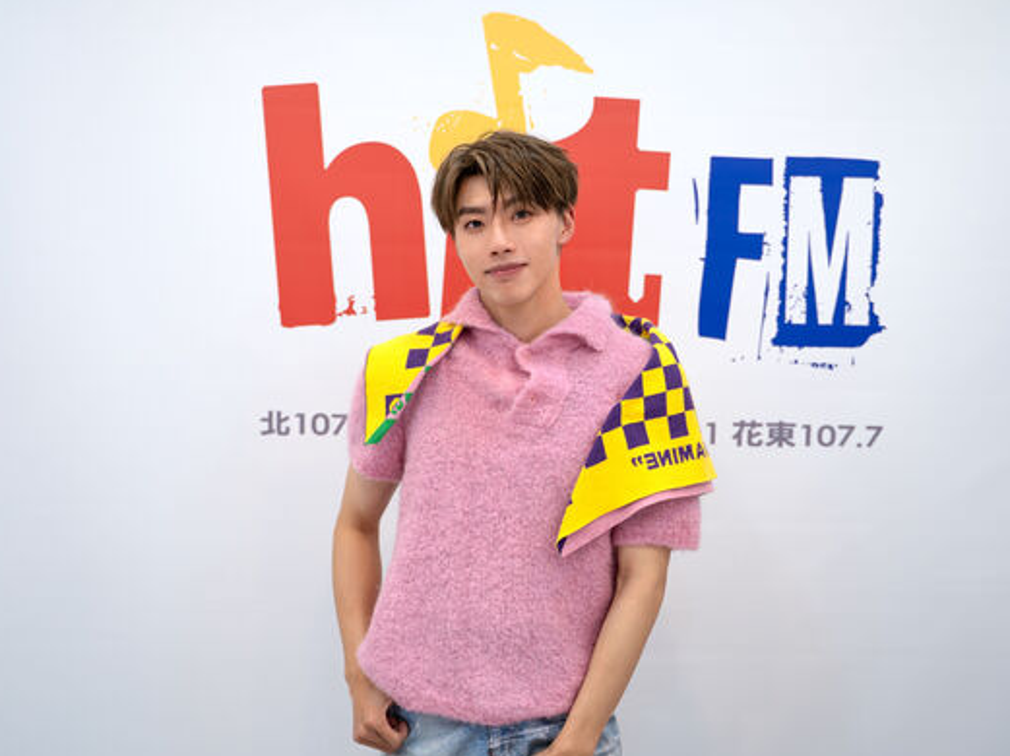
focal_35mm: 41
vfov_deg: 35.1
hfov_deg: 45.8
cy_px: 380
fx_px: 1195
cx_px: 508
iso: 200
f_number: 2.8
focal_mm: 37
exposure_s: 1/200
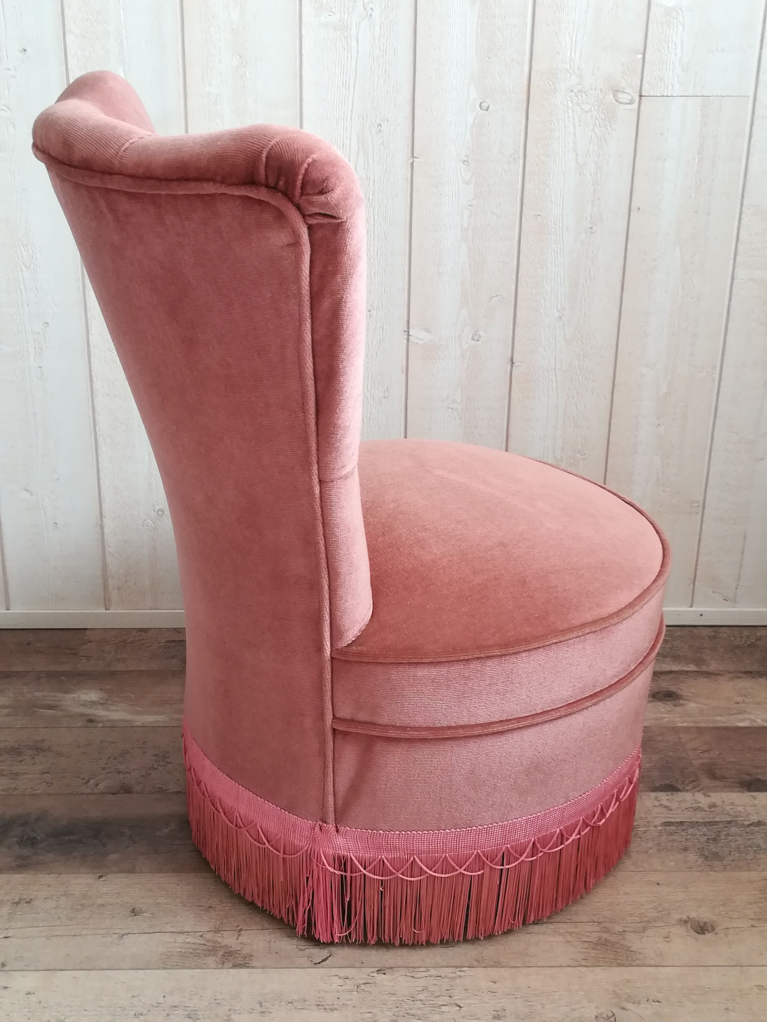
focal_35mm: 40
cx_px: 384
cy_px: 511
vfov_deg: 46.8
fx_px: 1182
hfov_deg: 36.0
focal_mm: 3.83
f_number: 2.2
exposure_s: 1/33.3
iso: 160
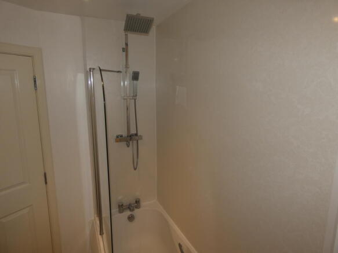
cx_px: 169
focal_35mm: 20
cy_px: 126
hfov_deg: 81.8
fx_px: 195
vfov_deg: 66.0
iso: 80
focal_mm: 3.6
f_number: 2.8
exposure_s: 1/60
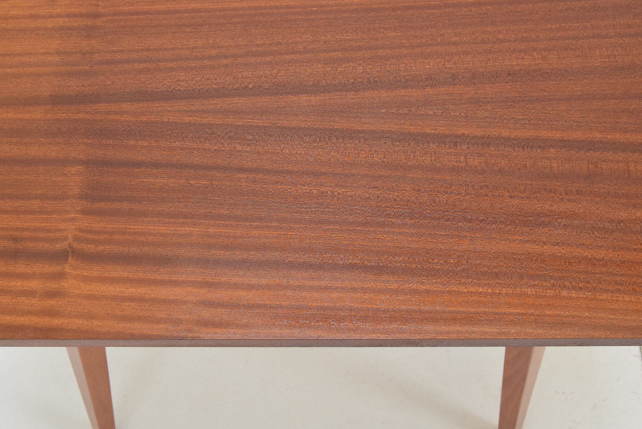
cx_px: 285
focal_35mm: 57
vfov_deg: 23.8
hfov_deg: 35.0
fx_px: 1017
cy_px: 162
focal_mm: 26
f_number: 6.3
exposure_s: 1/160
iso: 1600
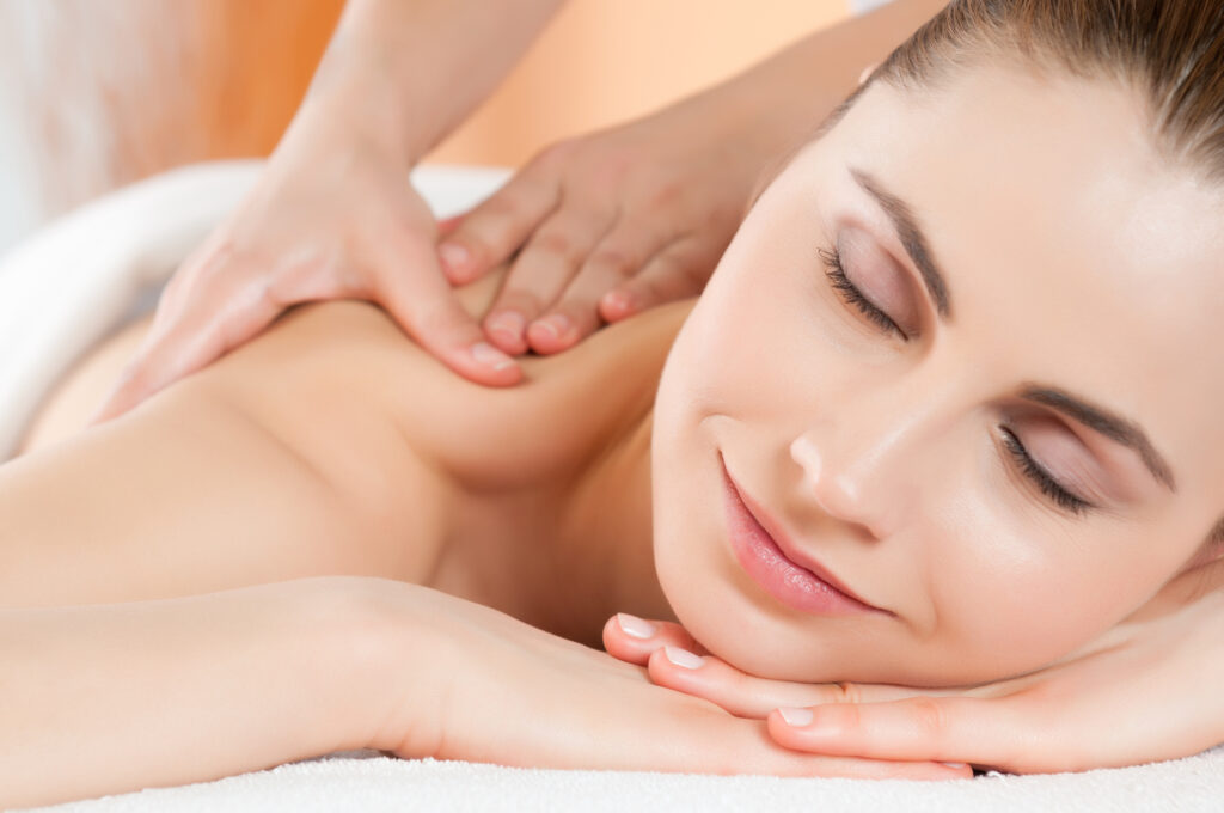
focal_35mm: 105
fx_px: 3565
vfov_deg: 13.0
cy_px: 406
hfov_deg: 19.5
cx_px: 612
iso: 200
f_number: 4.5
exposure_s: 1/125
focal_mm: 70
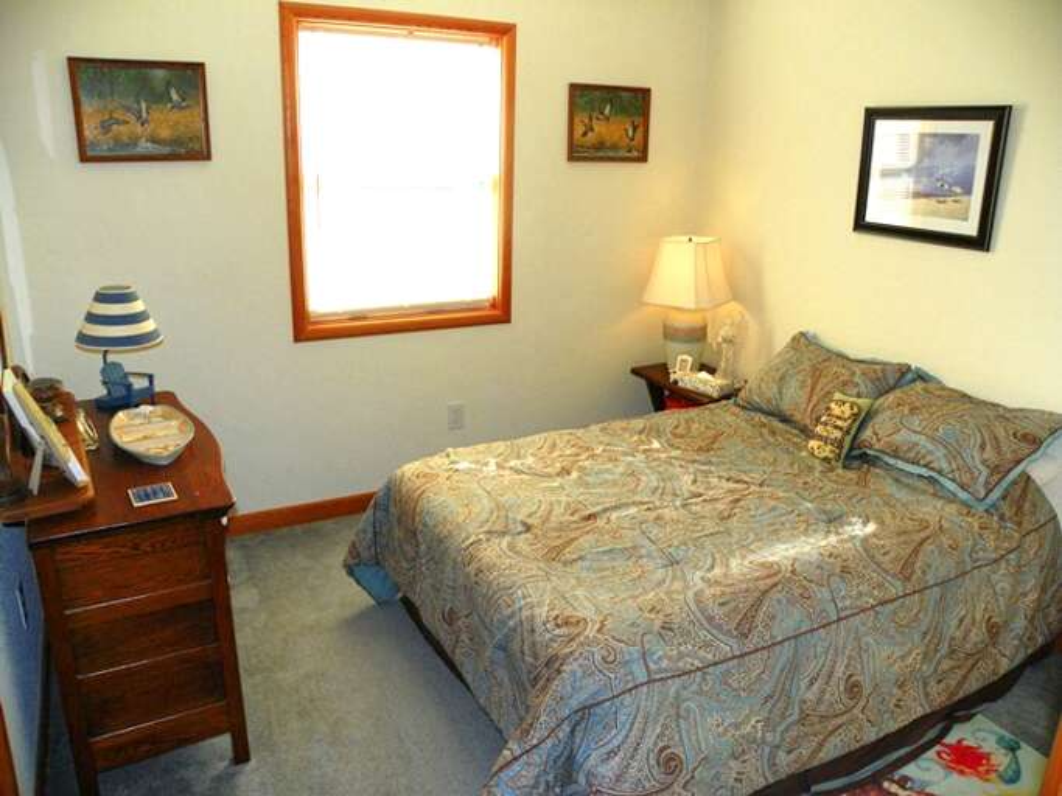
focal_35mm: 26
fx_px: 798
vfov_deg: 53.0
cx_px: 531
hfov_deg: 67.3
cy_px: 398
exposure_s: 1/100
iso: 64
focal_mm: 4.6
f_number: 2.8
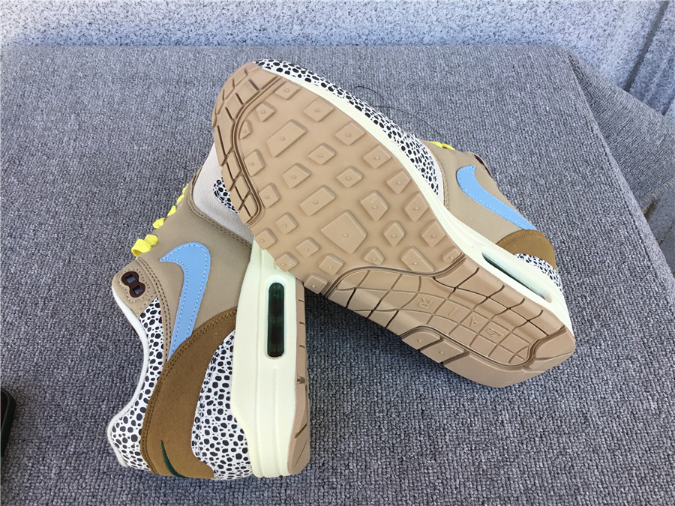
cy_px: 253
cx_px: 338
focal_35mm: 31
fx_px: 604
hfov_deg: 58.4
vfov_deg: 45.4
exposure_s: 1/128
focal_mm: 3.3
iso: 25
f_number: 2.4
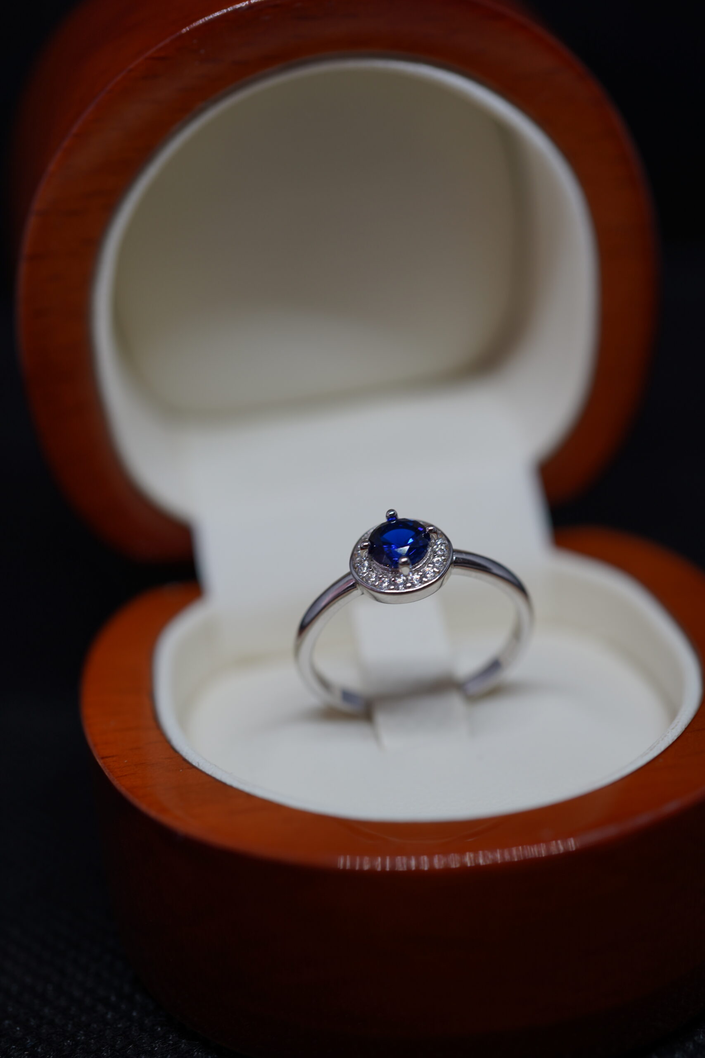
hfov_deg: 27.0
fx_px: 1468
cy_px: 529
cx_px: 352
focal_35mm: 50
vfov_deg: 39.6
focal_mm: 50
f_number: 4
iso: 125
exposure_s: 1/60
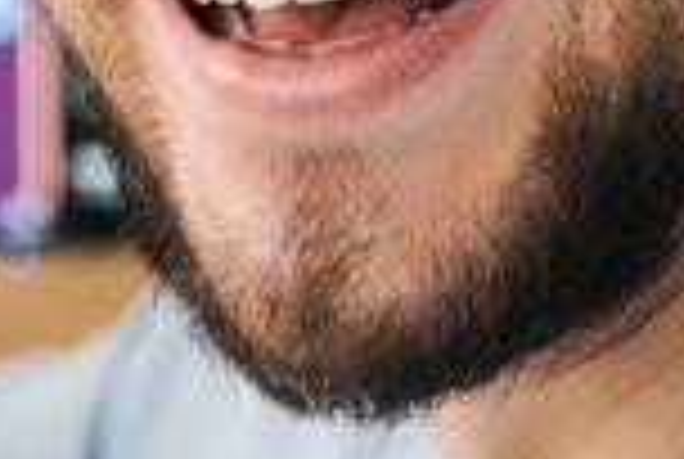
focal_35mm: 282
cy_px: 101
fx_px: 5368
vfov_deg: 4.9
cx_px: 63
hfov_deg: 7.3
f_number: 2.8
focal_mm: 43
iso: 1250
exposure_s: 1/125
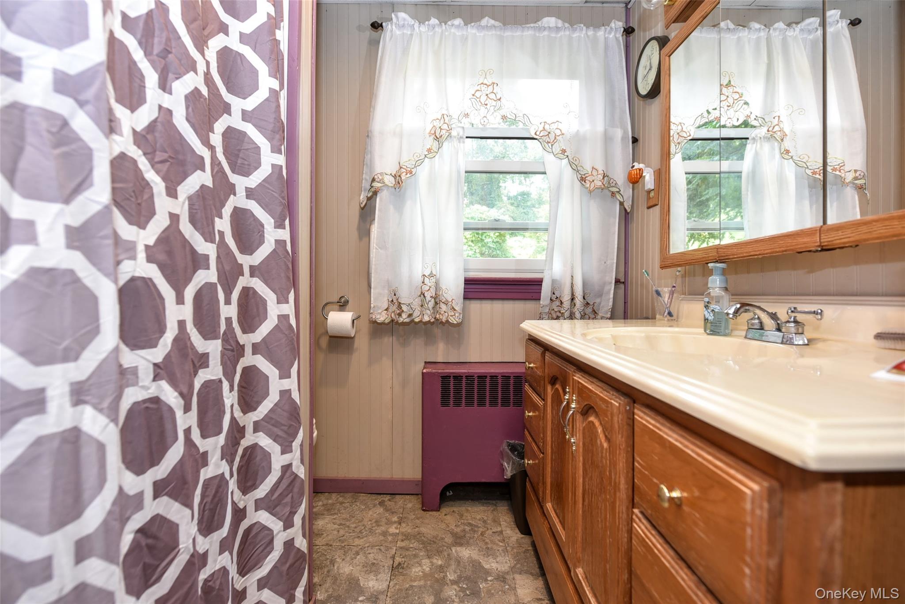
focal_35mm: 17
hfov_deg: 93.3
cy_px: 302
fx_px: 427
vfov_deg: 70.5
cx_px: 452
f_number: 4
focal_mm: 17
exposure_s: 1/60
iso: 450
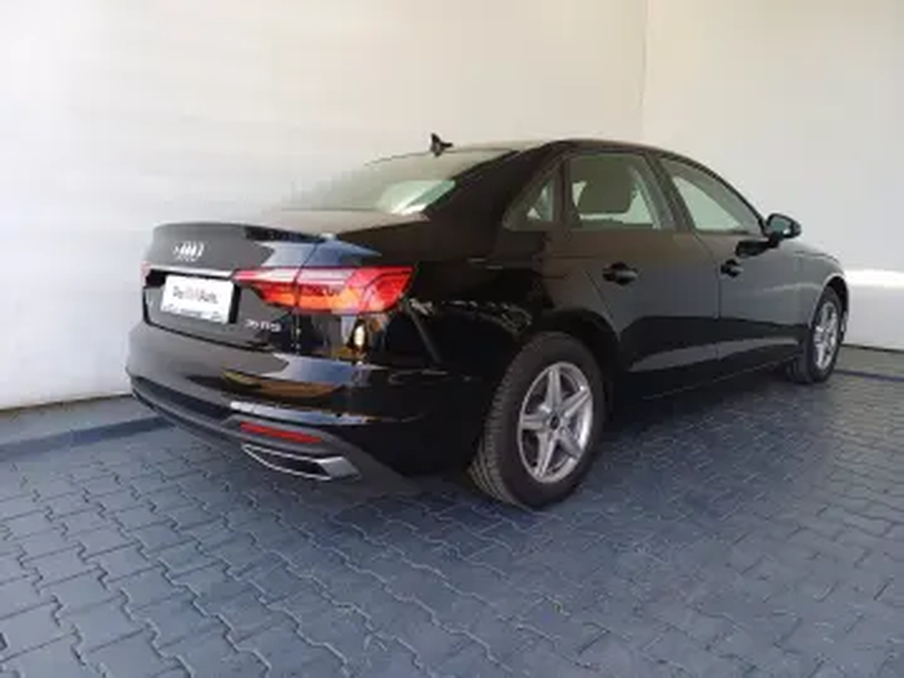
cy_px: 339
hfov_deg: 69.4
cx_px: 452
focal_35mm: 25
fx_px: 653
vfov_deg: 54.9
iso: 50
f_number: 1.8
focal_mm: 4.65
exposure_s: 1/100
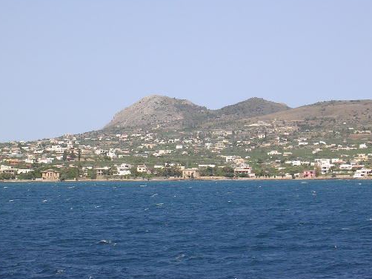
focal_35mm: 149
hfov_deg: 13.3
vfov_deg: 9.9
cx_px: 196
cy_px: 135
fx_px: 1600
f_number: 4.9
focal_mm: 17.4
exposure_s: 1/435
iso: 50
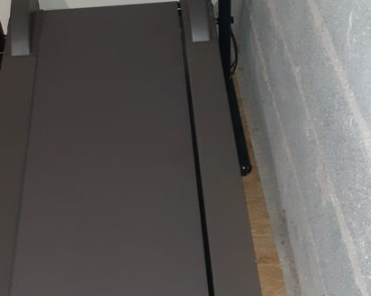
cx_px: 176
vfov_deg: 23.5
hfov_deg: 29.6
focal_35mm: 64
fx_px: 702
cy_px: 60
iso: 800
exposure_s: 1/17
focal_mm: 3.6
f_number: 1.9
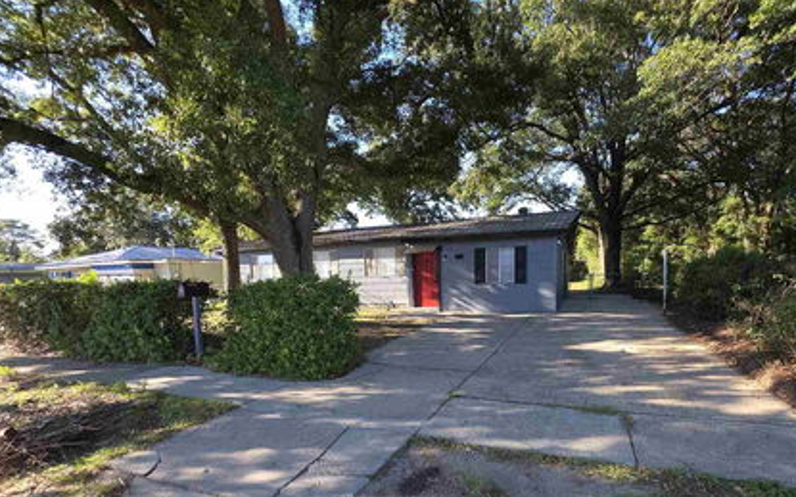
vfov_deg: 66.4
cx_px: 418
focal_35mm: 17
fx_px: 369
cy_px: 324
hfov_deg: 94.3
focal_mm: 2.2
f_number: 1.9
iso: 20
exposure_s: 1/141
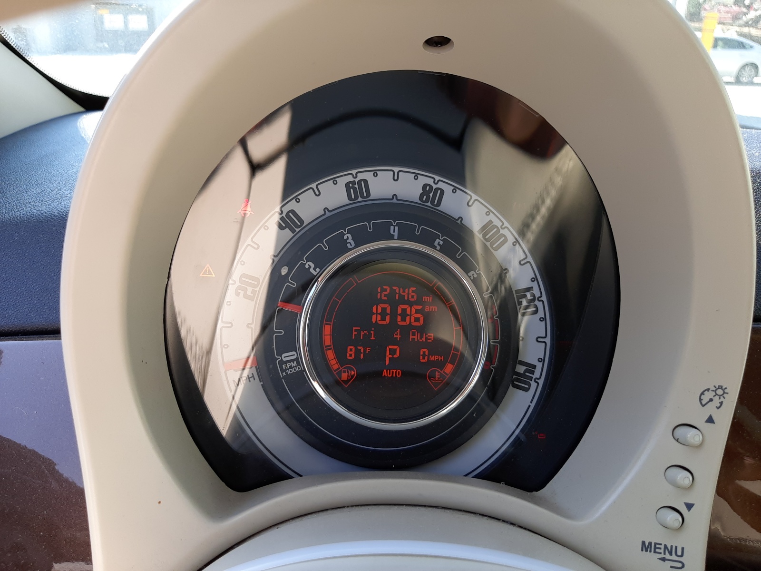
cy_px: 286
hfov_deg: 67.3
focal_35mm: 26
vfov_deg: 53.1
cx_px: 380
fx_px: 572
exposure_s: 1/370
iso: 40
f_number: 1.7
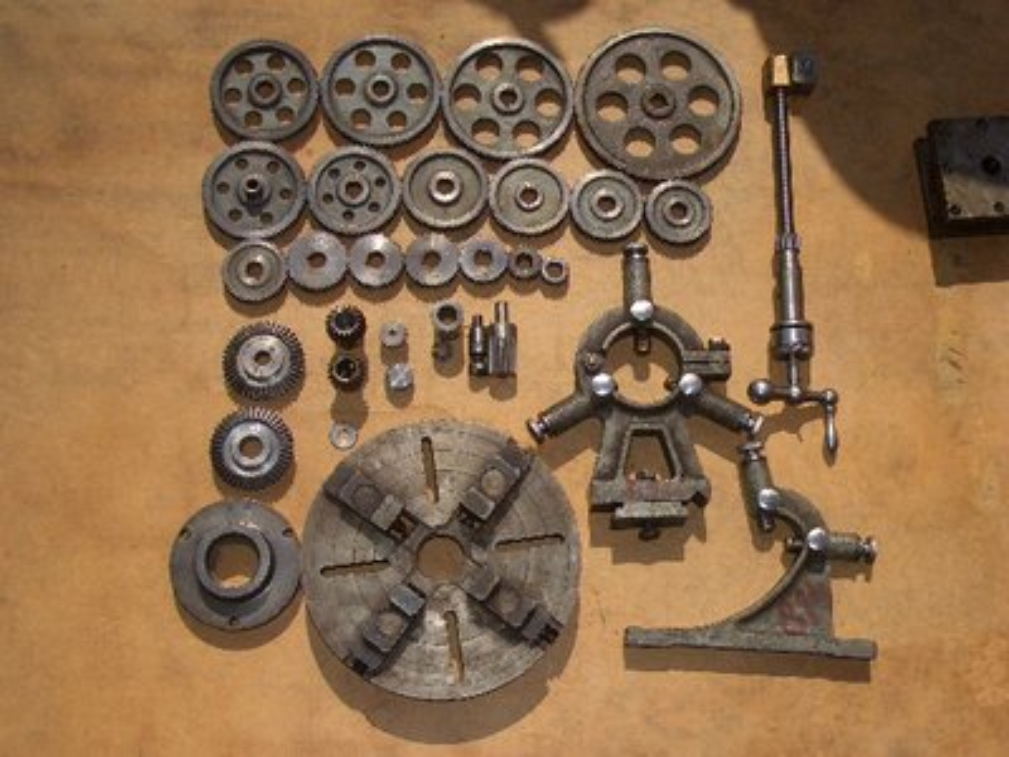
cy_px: 378
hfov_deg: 38.9
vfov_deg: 29.7
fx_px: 1428
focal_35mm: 49
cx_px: 504
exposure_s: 1/1600
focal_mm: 8.2
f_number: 5
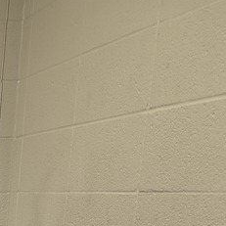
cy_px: 370
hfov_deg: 15.7
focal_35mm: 90
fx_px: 665
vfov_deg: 16.9
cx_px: -211
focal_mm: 5.4
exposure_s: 1/60
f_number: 1.8
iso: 80
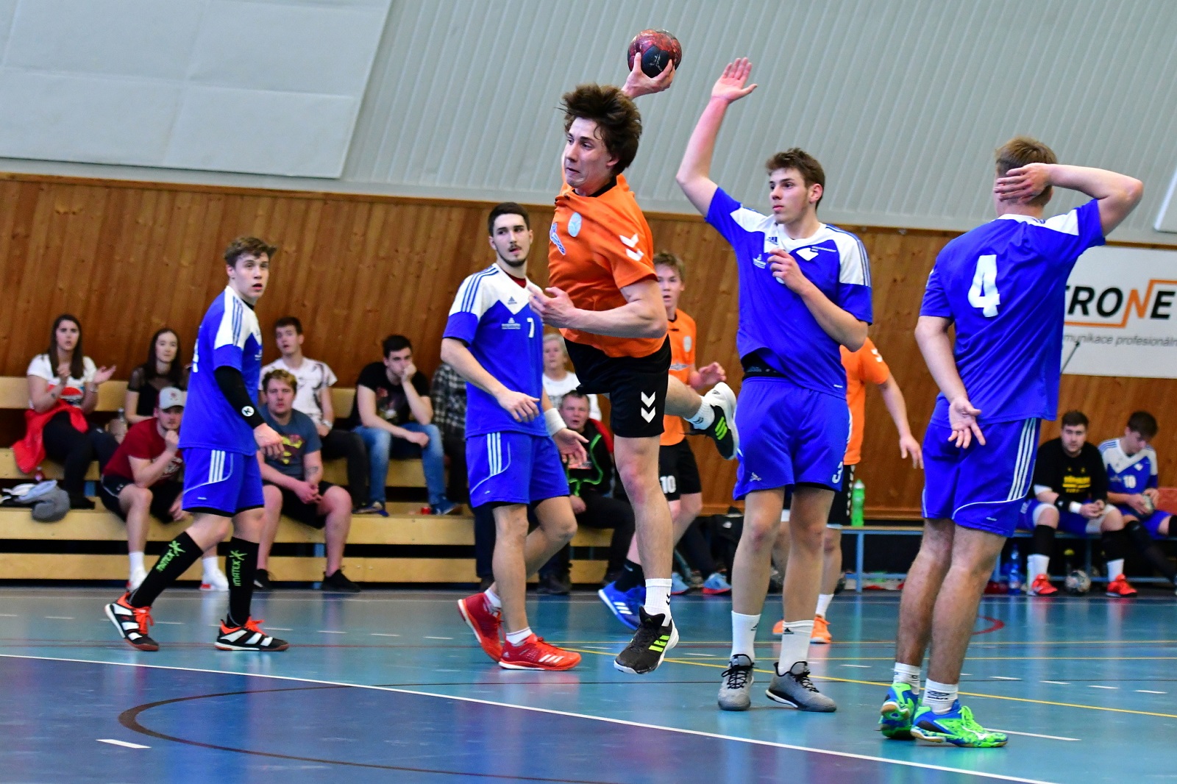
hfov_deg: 19.5
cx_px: 588
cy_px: 392
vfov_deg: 13.0
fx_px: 3432
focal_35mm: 105
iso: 3200
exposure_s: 1/800
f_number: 2.8
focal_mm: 70
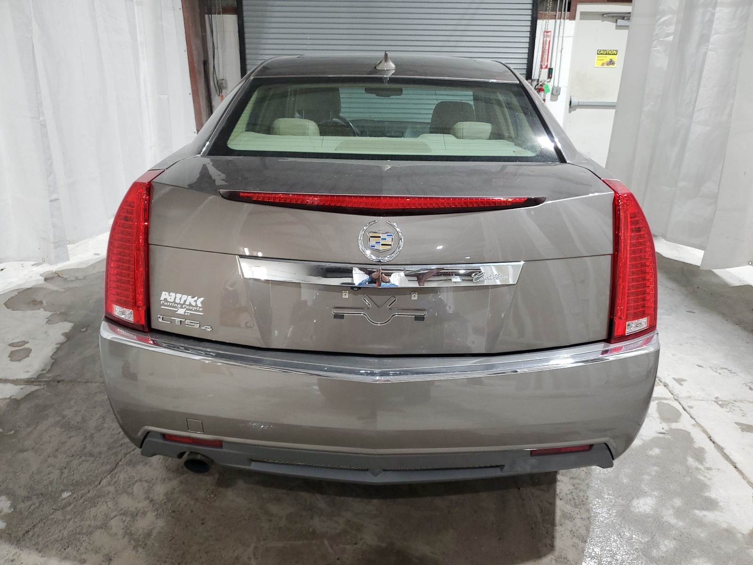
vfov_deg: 53.1
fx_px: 566
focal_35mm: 26
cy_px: 282
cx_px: 376
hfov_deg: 67.3
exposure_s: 1/60.2
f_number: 1.5
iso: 126
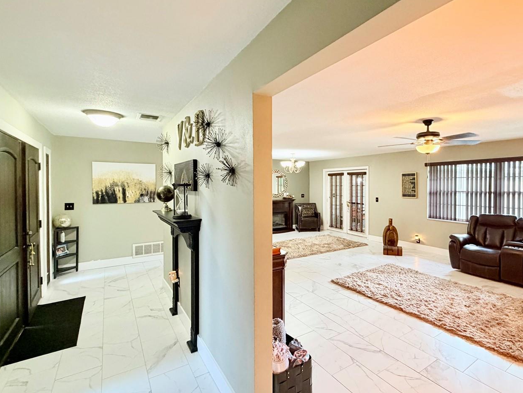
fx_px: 272
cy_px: 188
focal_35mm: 18
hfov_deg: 87.1
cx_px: 301
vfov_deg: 71.6
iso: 320
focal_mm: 2.22
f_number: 2.2
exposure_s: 1/60
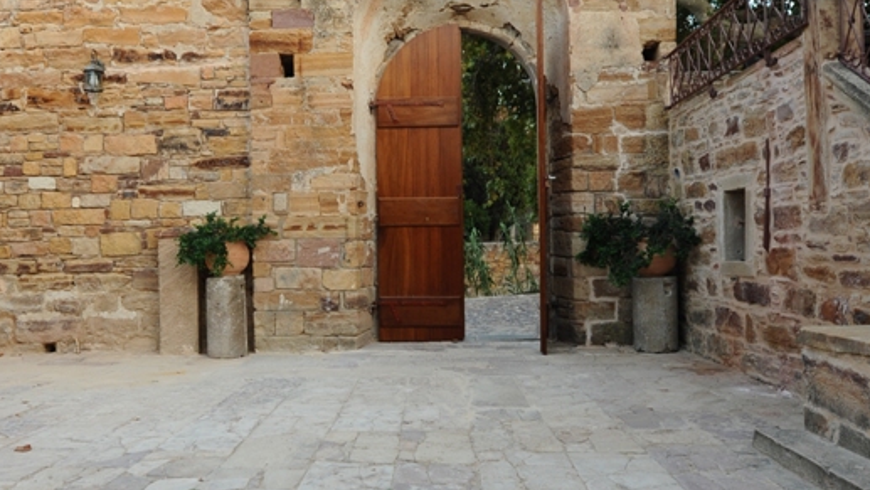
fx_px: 669
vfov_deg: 40.2
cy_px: 224
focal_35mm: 29
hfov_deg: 65.7
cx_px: 371
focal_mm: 14
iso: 400
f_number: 5.6
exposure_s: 1/125
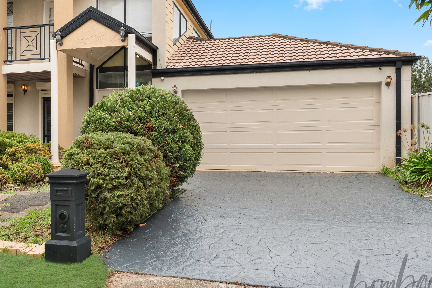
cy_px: 108
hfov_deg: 52.1
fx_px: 432
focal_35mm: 36
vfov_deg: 36.7
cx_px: 144
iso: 400
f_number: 8
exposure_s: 1/250
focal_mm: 24
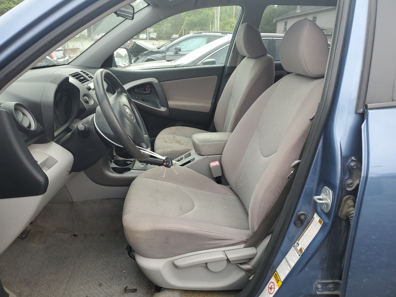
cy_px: 148
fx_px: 297
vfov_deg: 53.1
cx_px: 198
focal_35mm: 26
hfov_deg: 67.3
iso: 50
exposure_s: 1/500
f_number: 1.5
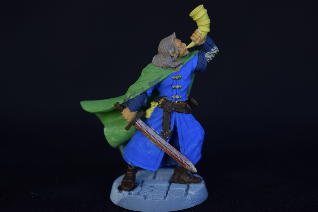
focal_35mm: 82
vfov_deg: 16.6
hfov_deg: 24.6
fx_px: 729
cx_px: 159
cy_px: 106
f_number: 5.6
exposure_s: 1/30
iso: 400
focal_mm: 55
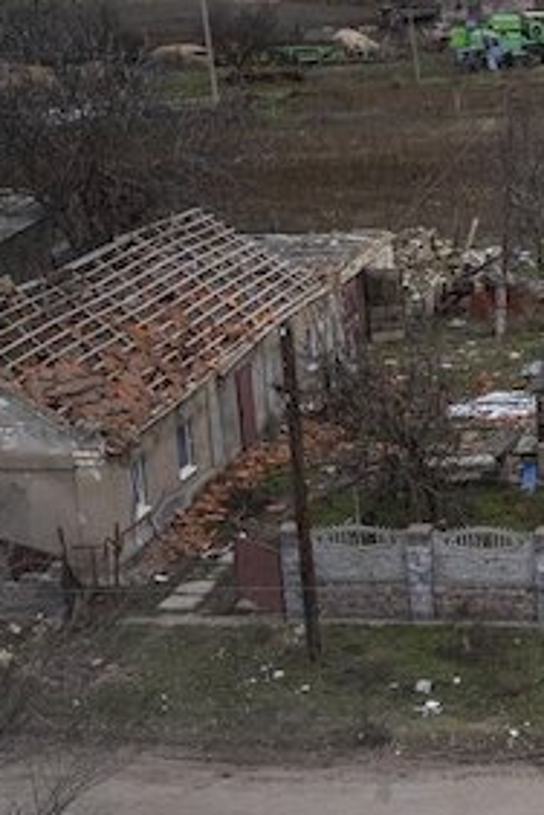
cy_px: 397
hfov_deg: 16.1
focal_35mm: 77
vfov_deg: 26.3
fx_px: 1745
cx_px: 830
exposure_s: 1/400
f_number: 5.6
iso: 320
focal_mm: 31
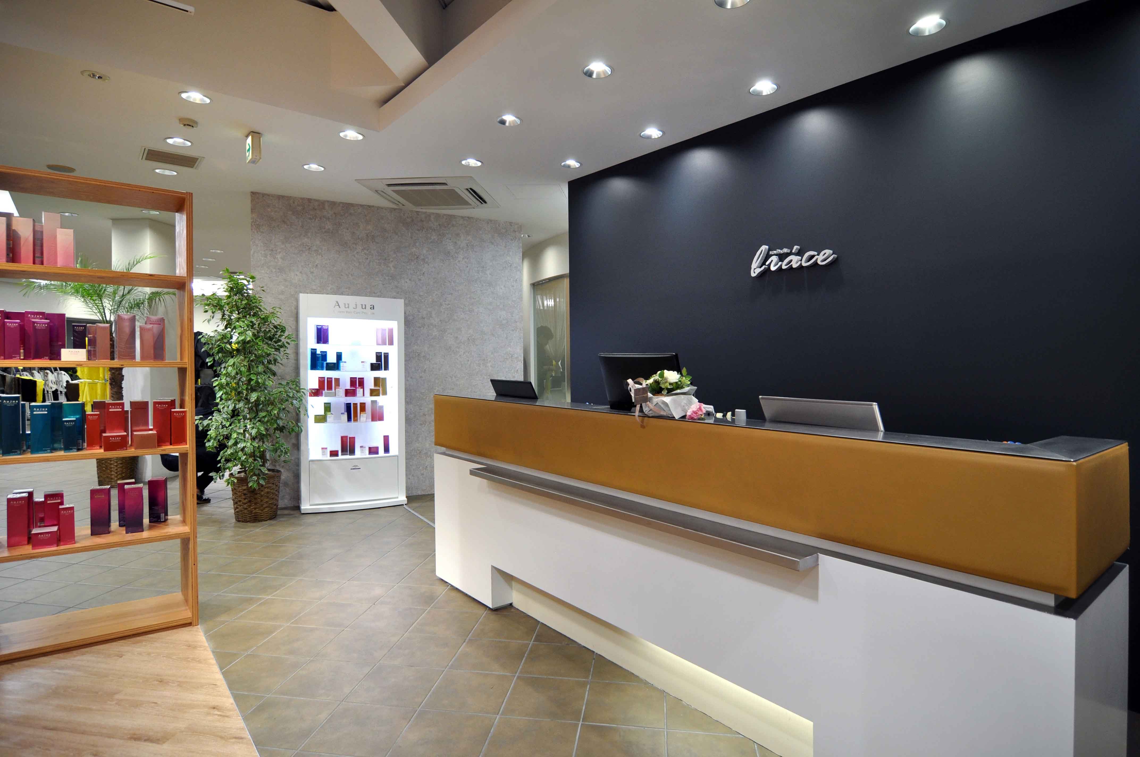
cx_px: 570
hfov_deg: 90.1
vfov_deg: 67.2
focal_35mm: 18
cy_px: 378
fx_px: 569
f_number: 4.5
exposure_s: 1/80
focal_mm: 12
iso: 400
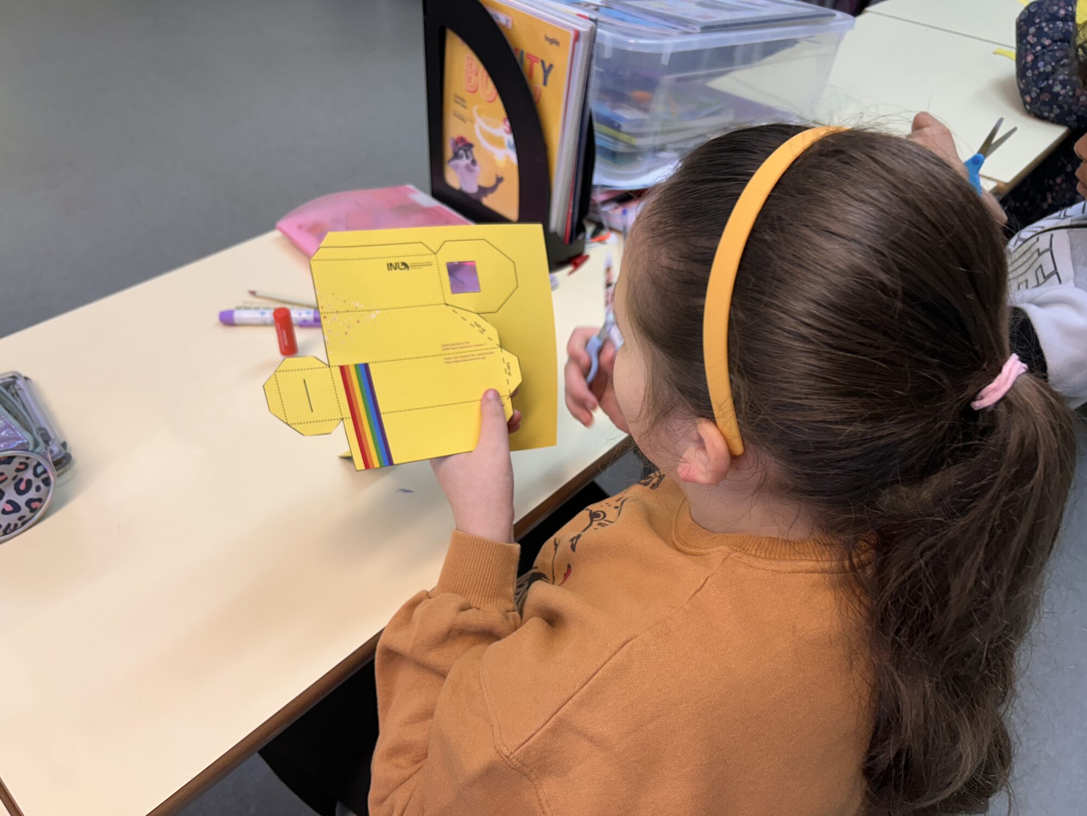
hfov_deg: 67.3
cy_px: 408
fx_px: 816
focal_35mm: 26
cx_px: 544
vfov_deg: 53.1
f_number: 1.5
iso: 80
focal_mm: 5.7
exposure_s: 1/100
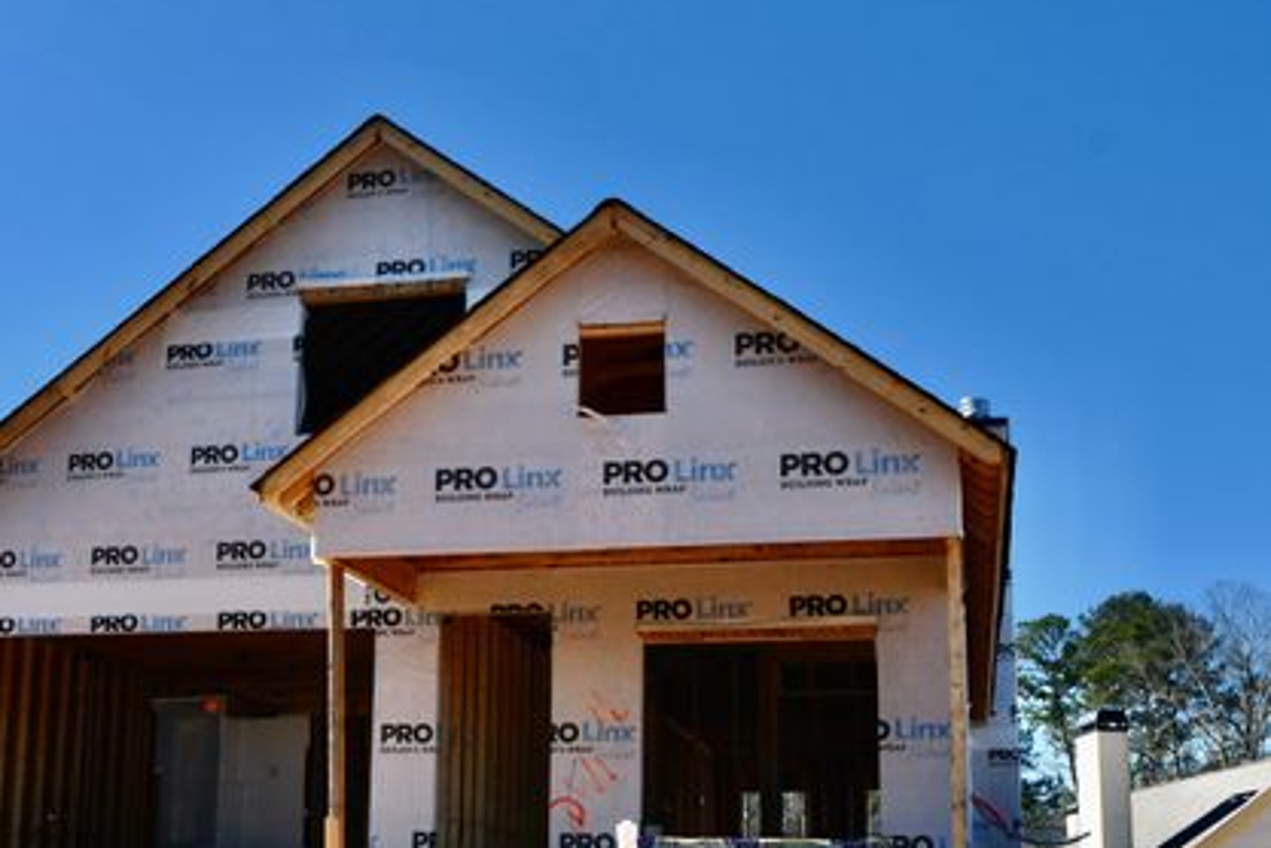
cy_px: 487
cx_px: 515
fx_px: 1271
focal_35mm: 36
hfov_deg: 52.8
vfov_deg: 36.8
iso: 100
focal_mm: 20
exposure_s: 1/320
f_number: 8
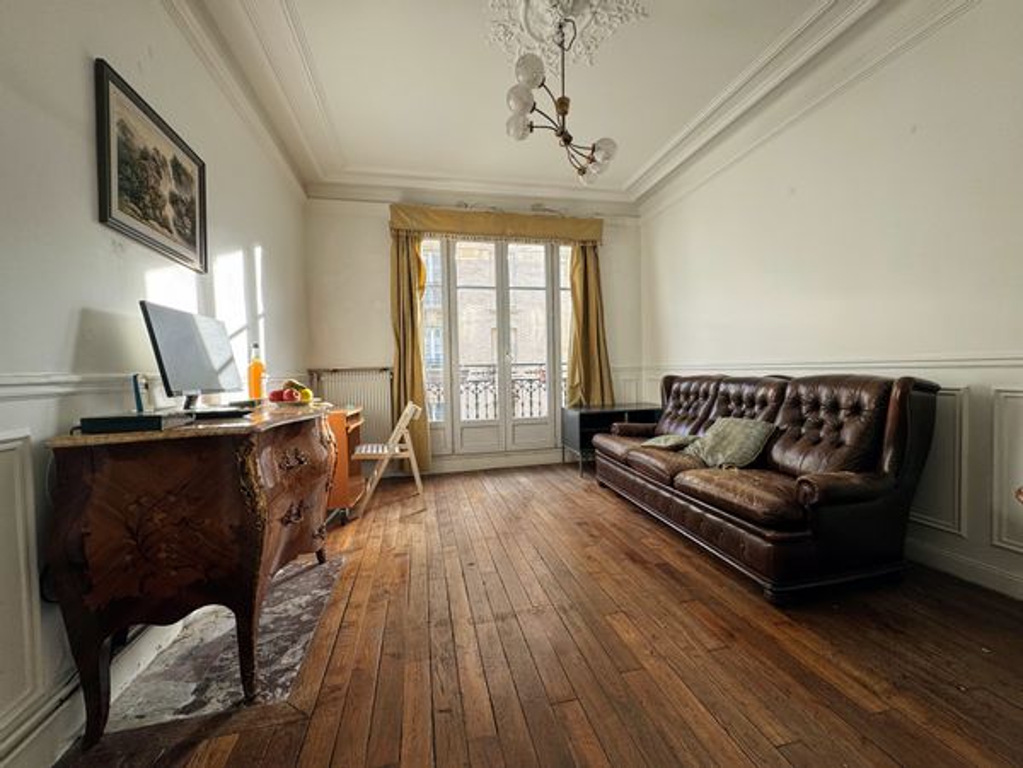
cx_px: 512
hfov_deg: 102.1
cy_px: 384
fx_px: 414
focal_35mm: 14
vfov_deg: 85.7
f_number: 2.2
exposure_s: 1/99
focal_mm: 2.22
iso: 50
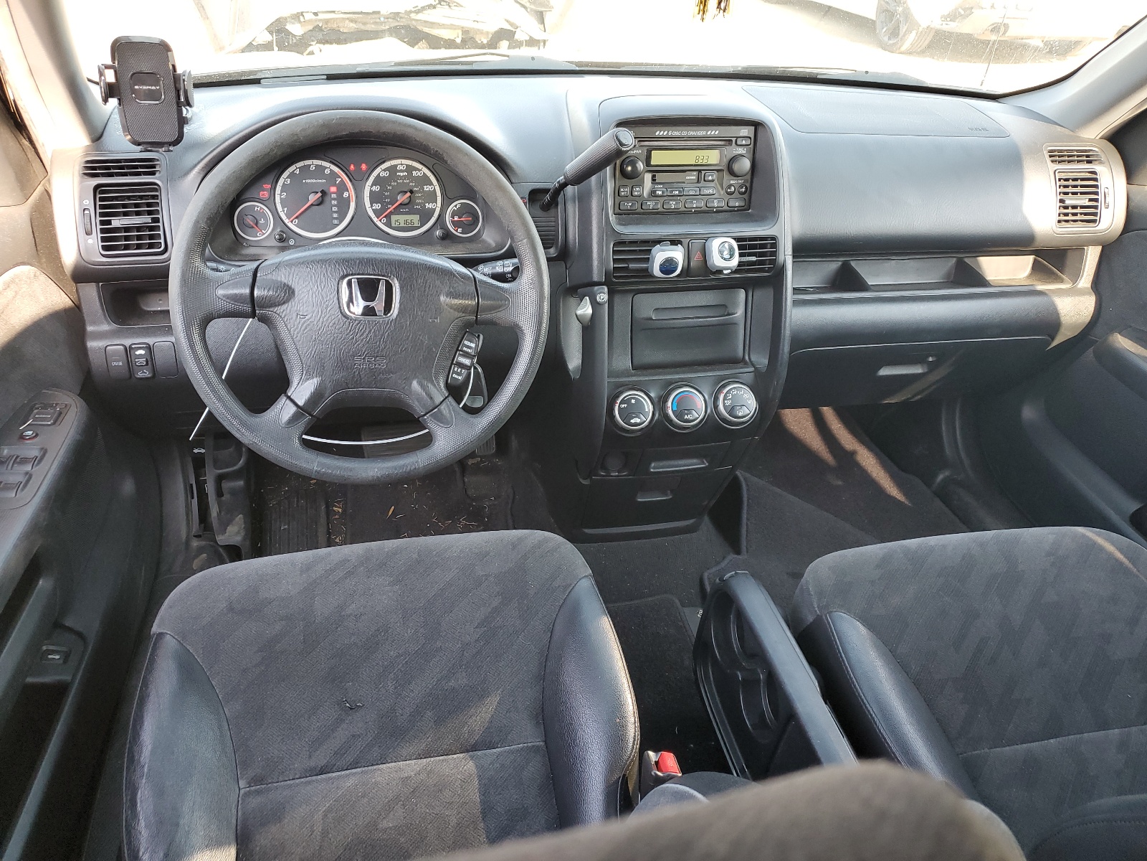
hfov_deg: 67.3
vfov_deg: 53.1
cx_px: 574
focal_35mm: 26
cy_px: 430
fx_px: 862
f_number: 1.5
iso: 68
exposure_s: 1/120
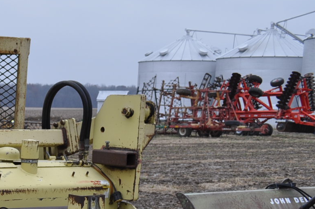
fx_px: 795
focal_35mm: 91
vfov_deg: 14.4
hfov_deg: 20.3
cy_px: 263
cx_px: -106
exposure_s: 1/160
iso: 200
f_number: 6.3
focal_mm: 22
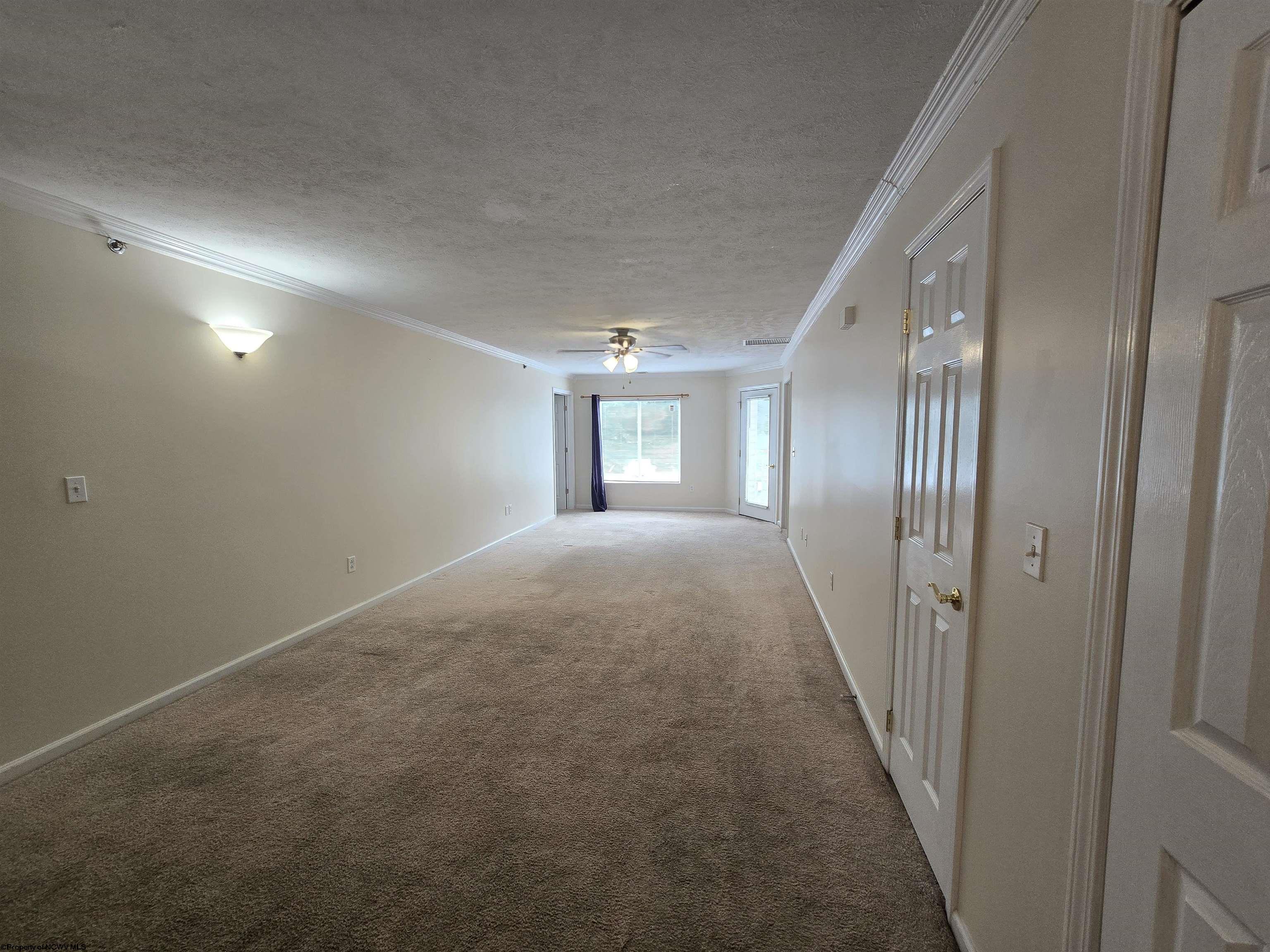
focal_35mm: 13
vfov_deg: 89.9
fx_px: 477
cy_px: 476
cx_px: 635
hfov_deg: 106.2
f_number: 2.2
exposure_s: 1/60
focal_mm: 2.2
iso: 80
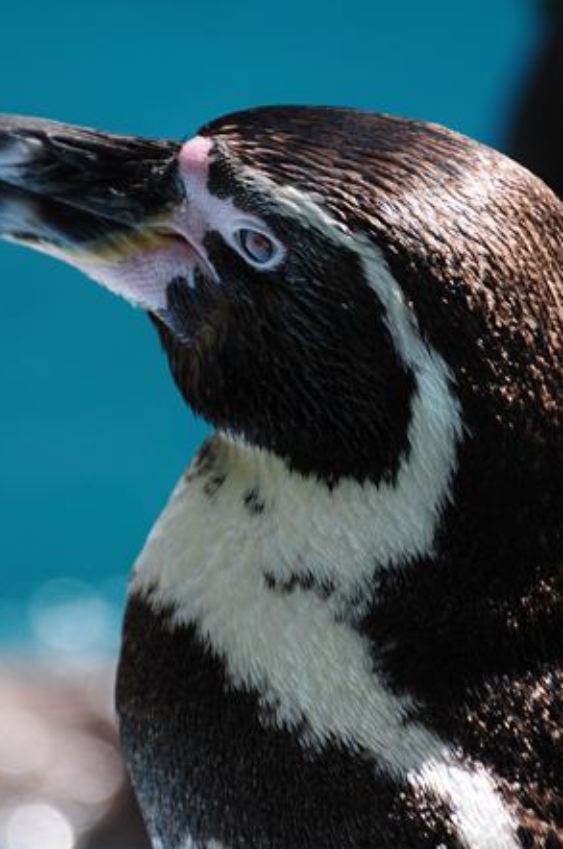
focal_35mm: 655
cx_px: 276
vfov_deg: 3.2
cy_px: 399
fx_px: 15425
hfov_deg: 2.1
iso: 200
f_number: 5.6
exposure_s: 1/400
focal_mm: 300
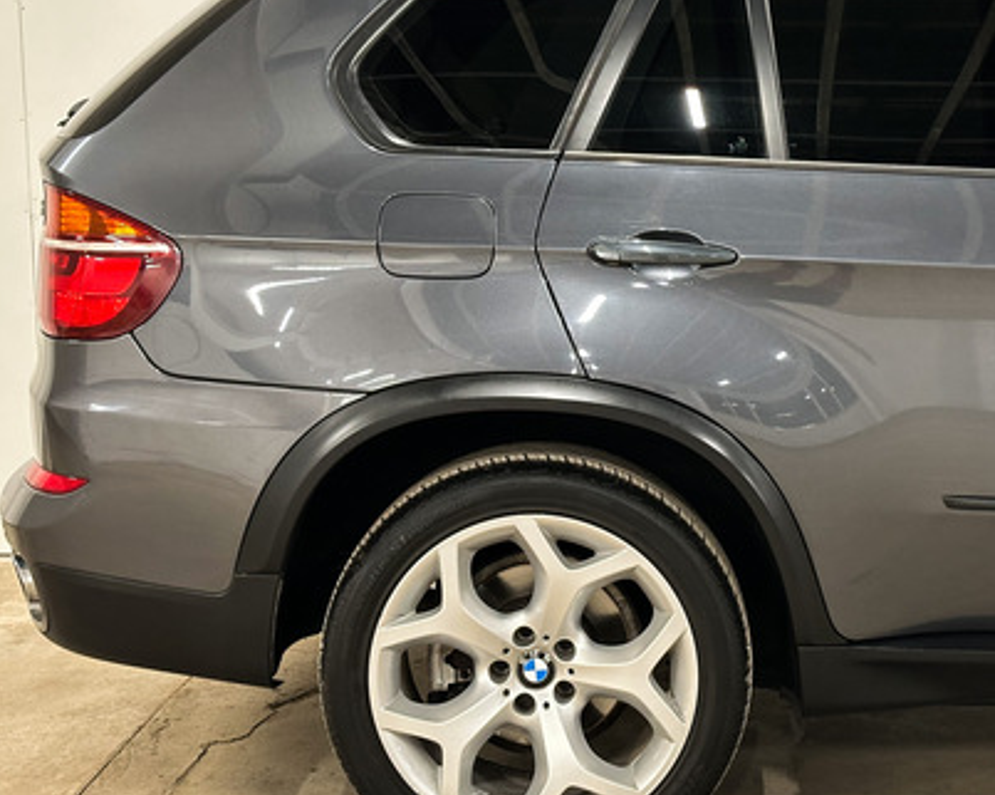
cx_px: 636
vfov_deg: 21.8
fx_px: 2060
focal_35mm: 70
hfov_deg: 27.0
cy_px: 352
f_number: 1.8
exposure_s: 1/35
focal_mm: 6.86
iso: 400
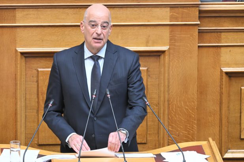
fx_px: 2711
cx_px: 122
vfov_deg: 3.4
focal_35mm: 400
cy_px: 81
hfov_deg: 5.2
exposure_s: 1/250
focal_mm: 400
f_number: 6
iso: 6400
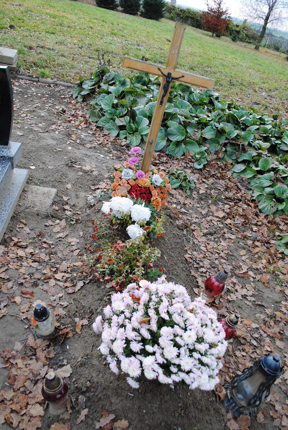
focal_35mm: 27
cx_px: 144
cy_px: 215
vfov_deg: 67.3
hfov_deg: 48.0
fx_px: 323
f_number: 4.5
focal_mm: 18
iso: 200
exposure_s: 1/80
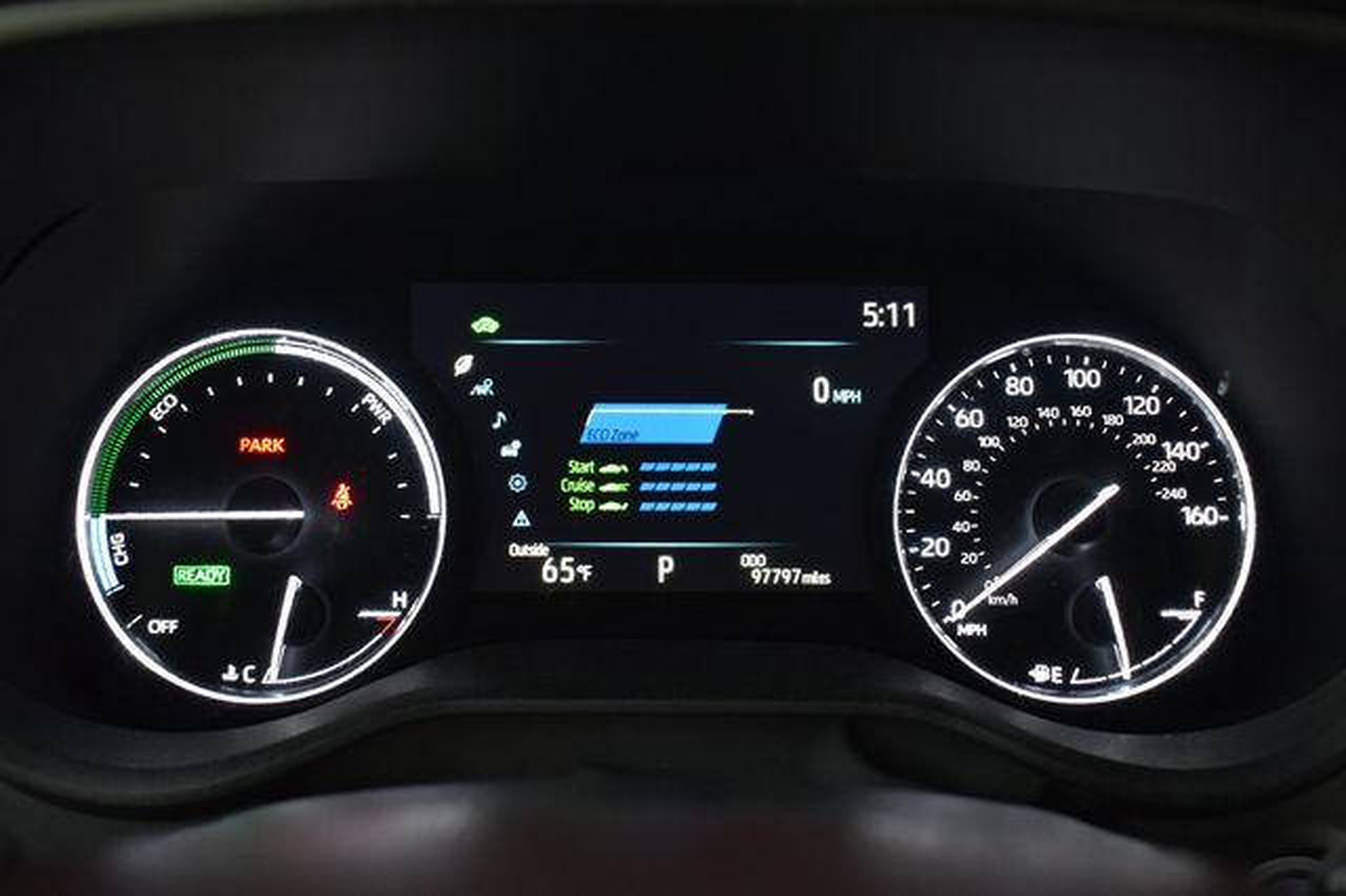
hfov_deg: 55.1
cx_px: 673
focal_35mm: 34
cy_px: 448
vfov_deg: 38.3
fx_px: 1289
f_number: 5
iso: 1600
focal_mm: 23
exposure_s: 1/15
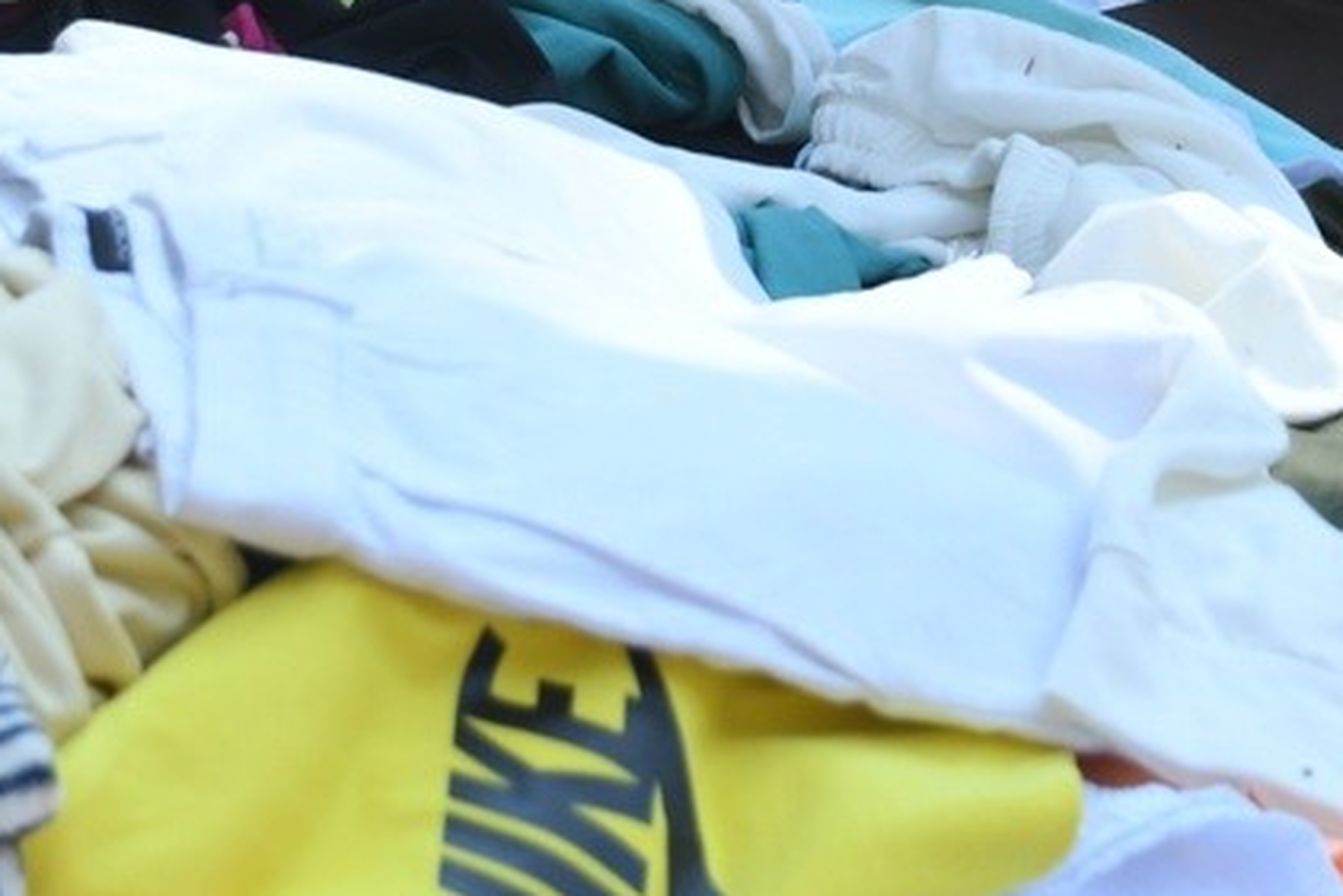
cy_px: -456
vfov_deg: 10.3
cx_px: 1190
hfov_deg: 15.7
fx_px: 4814
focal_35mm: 129
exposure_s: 1/160
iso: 125
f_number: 5
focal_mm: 26
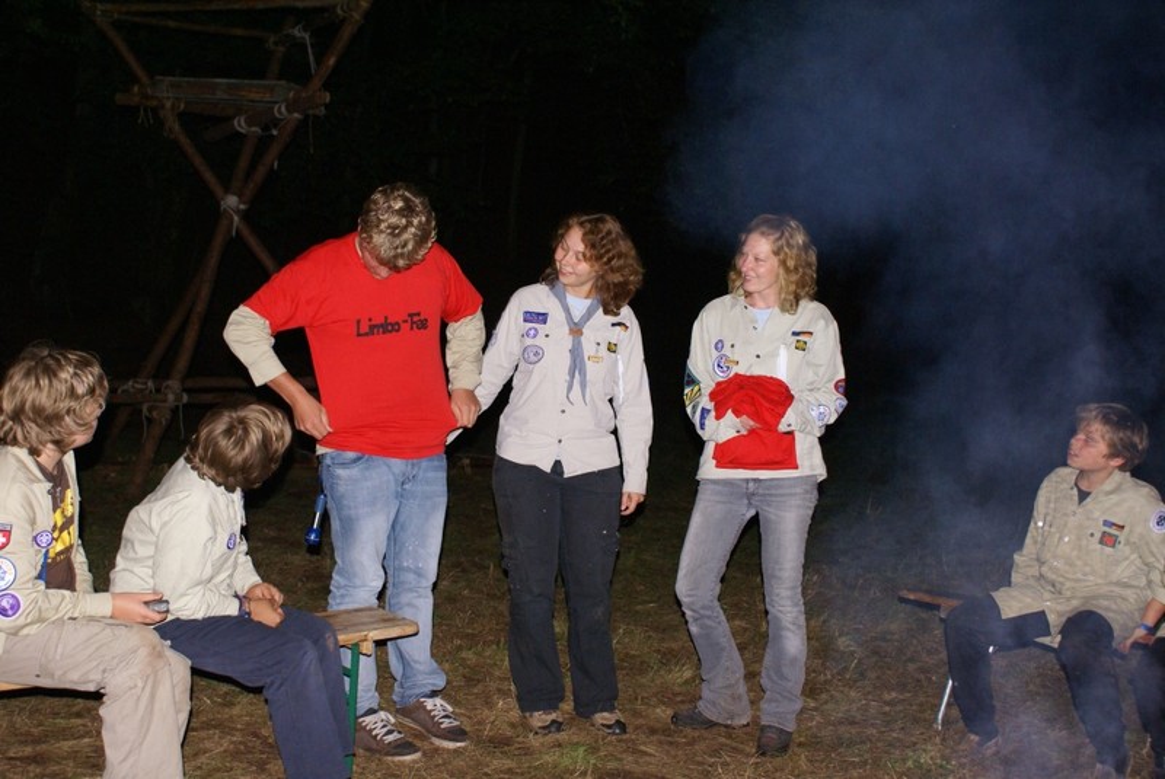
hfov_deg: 43.6
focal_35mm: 45
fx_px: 1458
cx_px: 582
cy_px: 390
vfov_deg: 29.9
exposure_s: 1/60
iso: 400
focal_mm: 30
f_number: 5
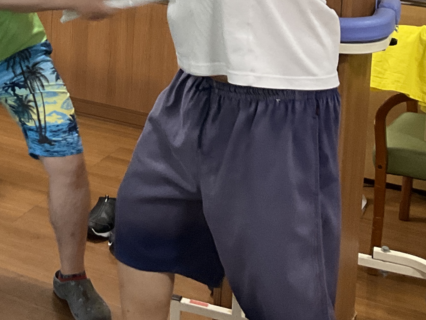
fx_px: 1034
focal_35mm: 84
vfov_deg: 16.5
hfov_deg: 22.3
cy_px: -108
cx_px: -11
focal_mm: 3
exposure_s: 1/60
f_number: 1.8
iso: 80
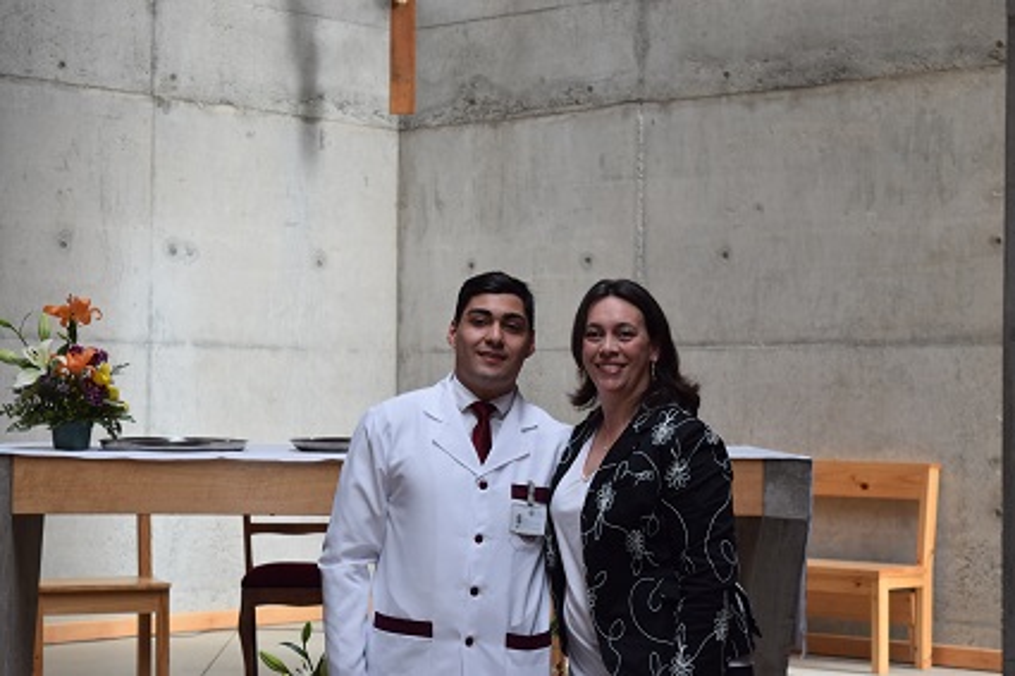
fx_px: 2325
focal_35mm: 82
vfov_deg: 16.5
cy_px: 338
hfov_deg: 24.6
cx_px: 508
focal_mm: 55
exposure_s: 1/125
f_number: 5.6
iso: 400
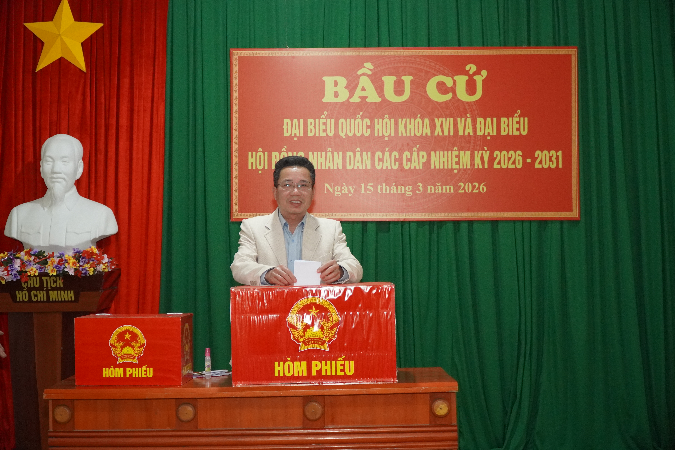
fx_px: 928
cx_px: 338
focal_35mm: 50
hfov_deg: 40.0
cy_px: 225
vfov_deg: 27.3
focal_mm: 33
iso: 3200
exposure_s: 1/160
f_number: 4
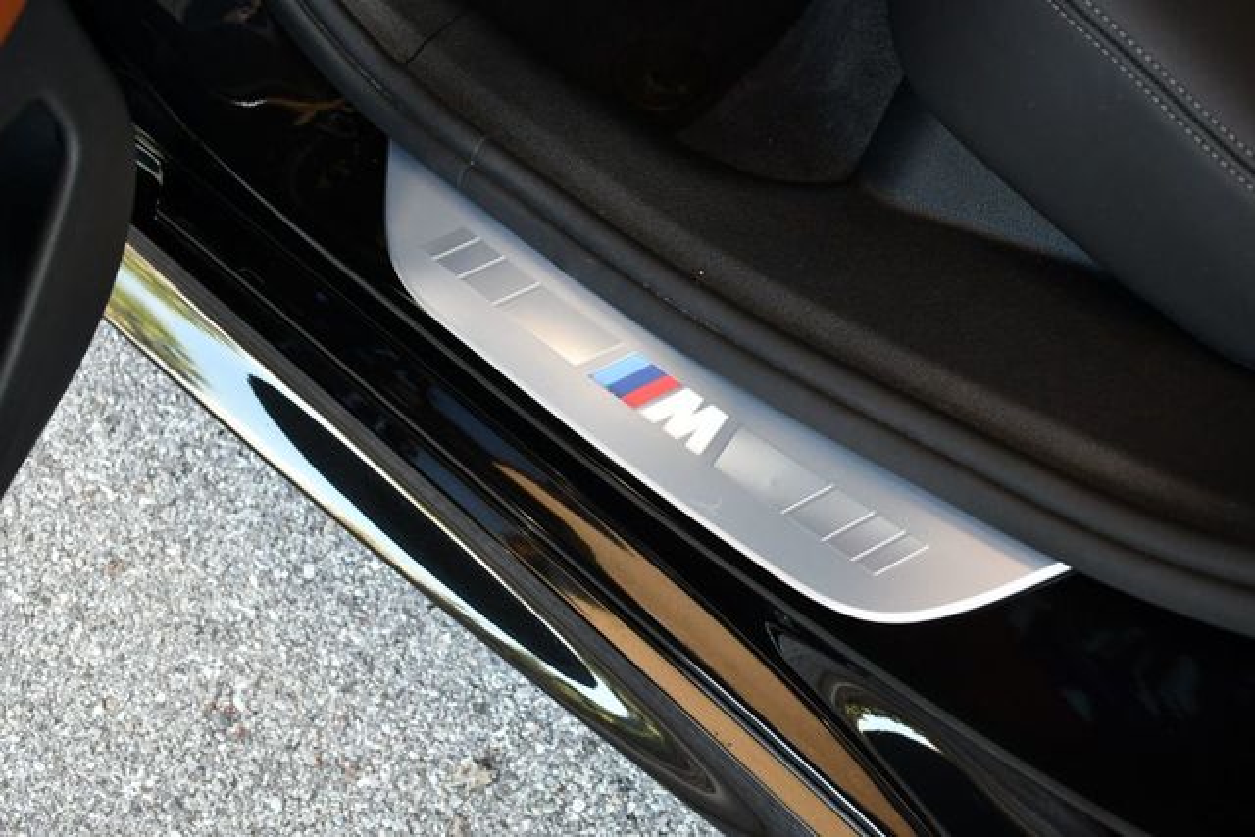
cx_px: 628
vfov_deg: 30.5
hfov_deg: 44.5
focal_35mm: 44
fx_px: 1534
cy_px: 418
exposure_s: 1/200
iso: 800
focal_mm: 22
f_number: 3.8
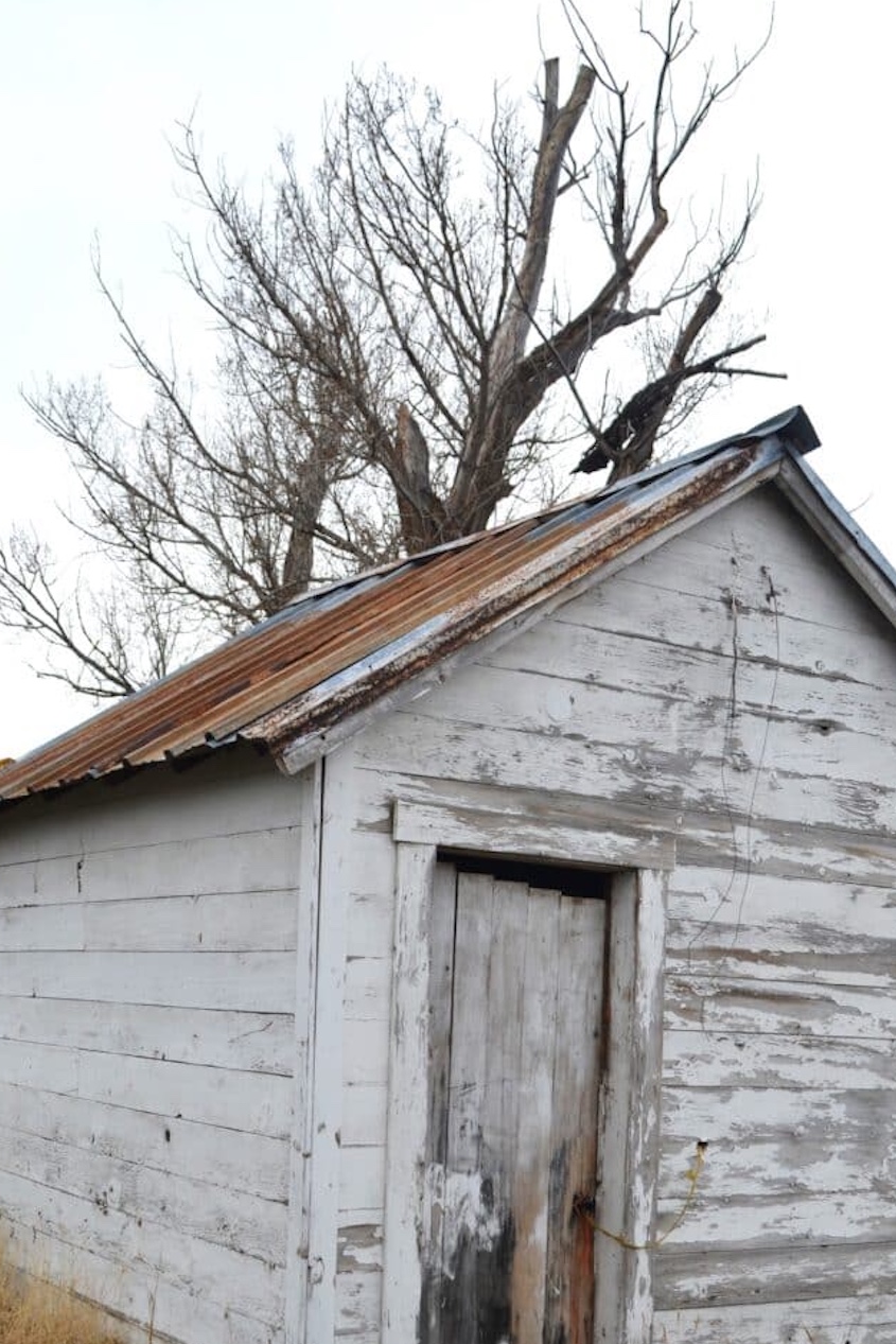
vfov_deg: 43.2
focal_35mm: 45
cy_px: 862
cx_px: 517
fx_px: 1679
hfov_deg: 29.8
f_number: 7.1
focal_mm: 22
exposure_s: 1/200
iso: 100
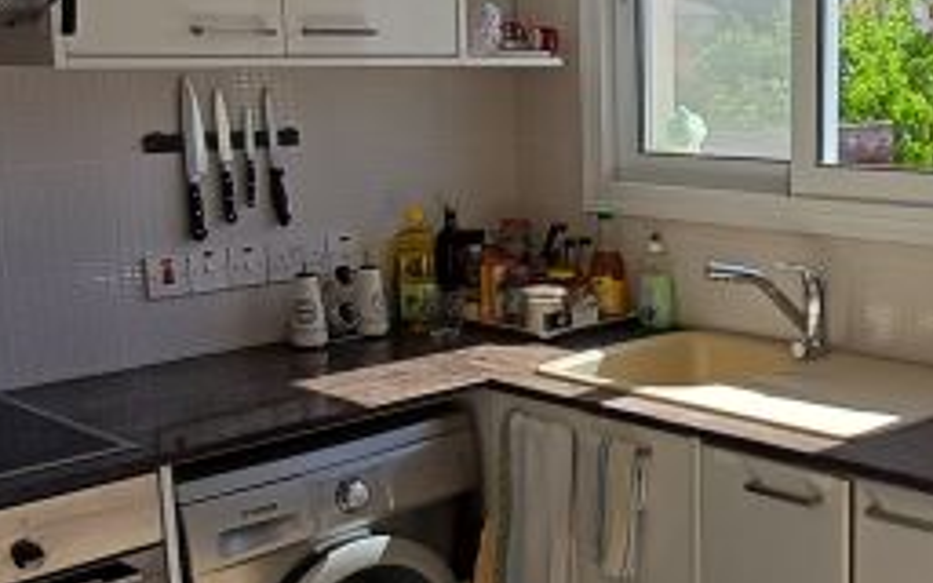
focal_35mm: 53
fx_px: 1348
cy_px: 321
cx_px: 773
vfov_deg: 24.4
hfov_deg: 36.6
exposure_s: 1/405
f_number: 2.2
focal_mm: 1.64
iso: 40
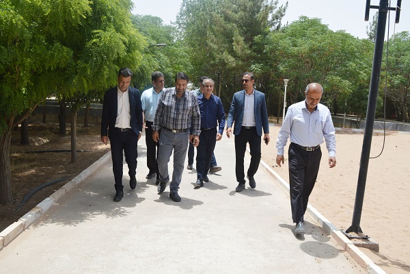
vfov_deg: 40.0
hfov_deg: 57.2
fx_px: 376
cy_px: 137
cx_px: 205
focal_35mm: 33
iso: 100
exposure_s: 1/250
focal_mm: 22
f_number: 8
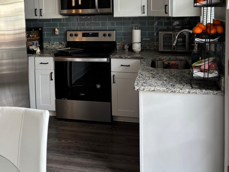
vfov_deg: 32.6
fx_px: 285
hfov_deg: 43.4
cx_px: 83
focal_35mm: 43
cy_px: 32
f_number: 1.6
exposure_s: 1/120
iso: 100
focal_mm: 5.96
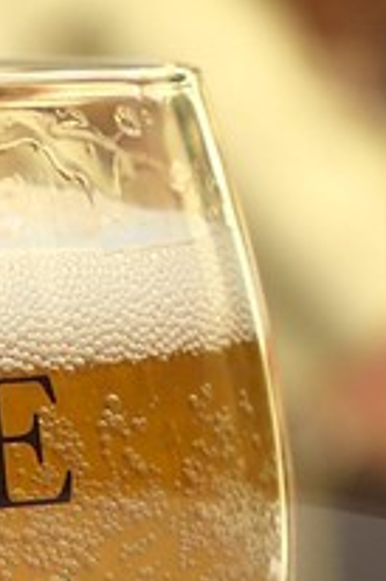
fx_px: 5010
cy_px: 1376
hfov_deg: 4.4
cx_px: 183
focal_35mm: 311
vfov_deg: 6.3
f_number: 7.1
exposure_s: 1/125
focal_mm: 40
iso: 200
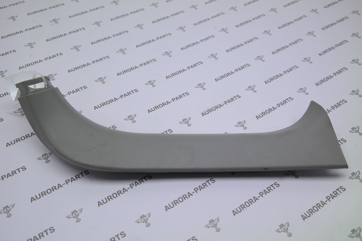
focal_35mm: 30
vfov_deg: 43.6
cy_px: 120
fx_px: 302
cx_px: 181
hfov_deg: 61.9
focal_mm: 20
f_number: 3.5
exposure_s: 1/80
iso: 100
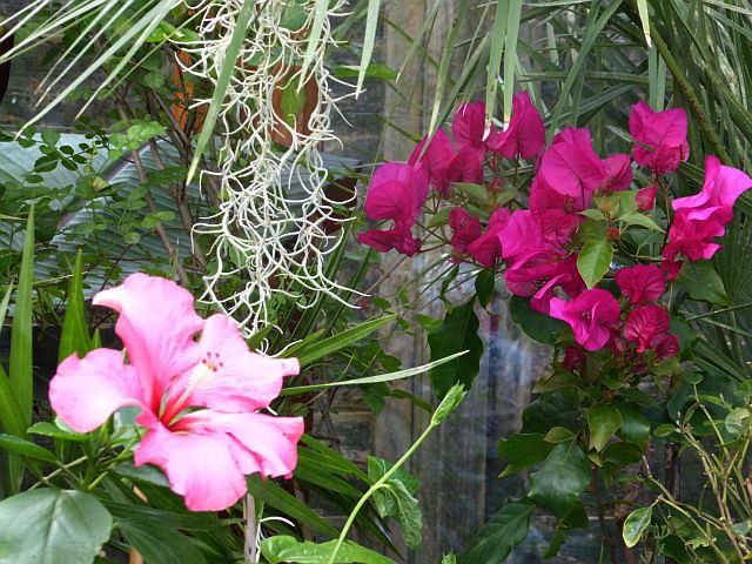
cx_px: 376
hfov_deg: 9.6
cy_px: 282
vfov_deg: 7.2
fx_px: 4475
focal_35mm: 206
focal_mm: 33.2
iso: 500
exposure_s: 1/60
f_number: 5.6
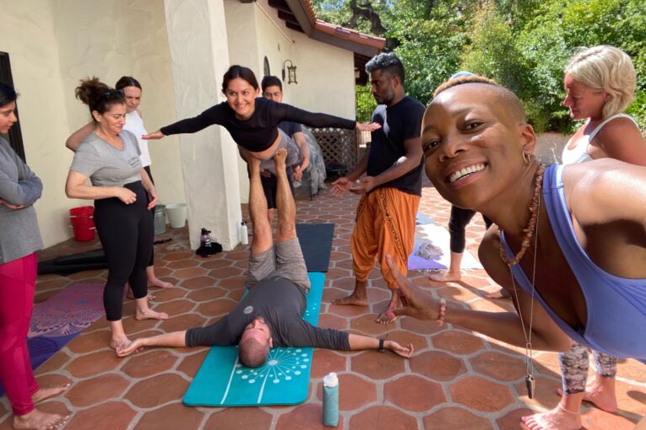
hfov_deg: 73.7
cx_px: 323
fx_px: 431
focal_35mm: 24
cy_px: 197
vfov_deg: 53.1
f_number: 2.2
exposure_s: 1/122
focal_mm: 2.71
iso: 25
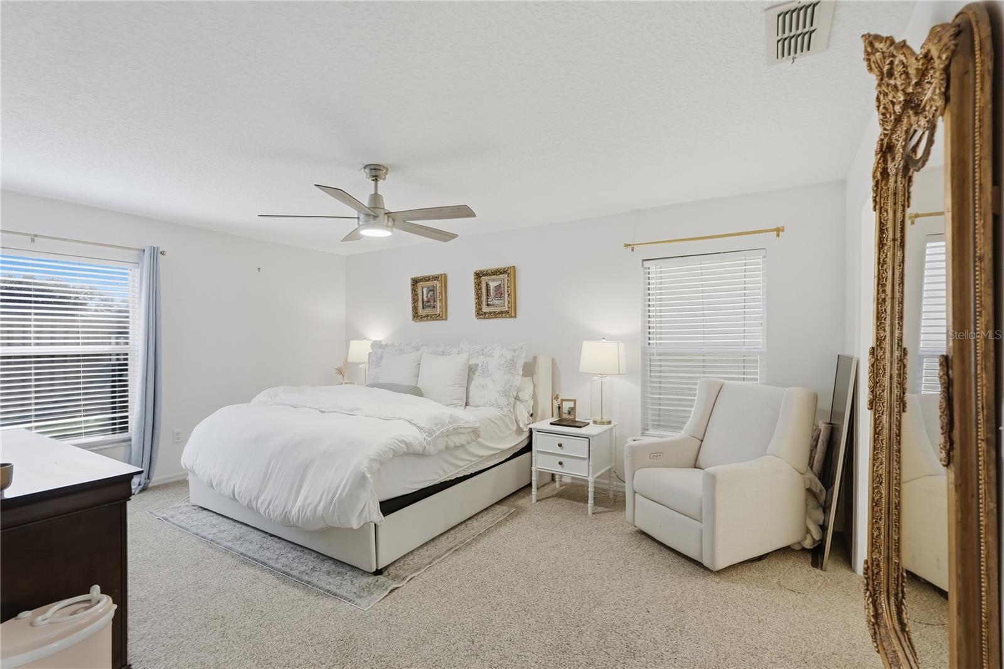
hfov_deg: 95.0
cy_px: 334
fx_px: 460
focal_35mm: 16
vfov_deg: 72.0
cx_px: 502
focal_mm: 16.5
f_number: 5.6
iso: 1600
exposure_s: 1/3200
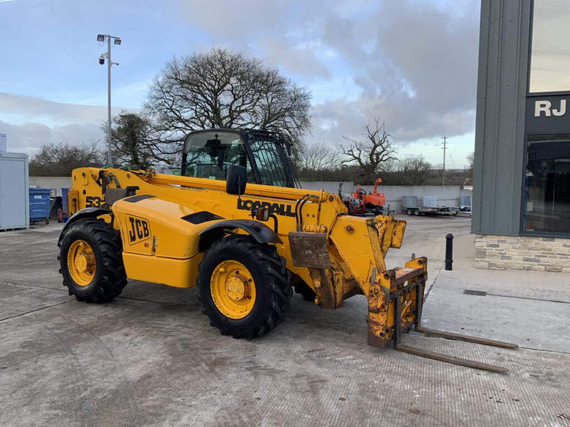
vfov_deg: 48.2
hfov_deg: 61.7
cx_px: 285
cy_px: 214
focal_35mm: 29
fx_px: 478
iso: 16
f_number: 1.8
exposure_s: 1/284
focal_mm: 3
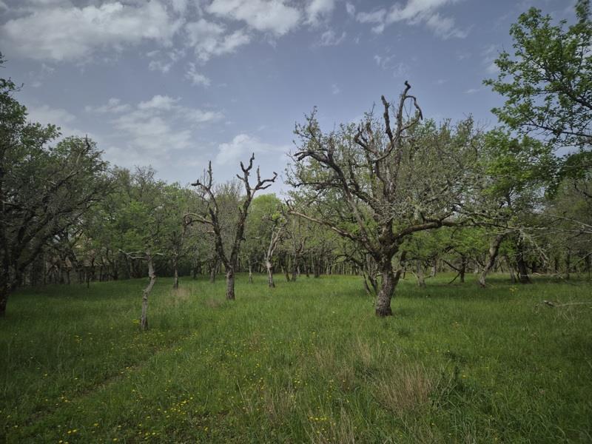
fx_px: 393
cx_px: 296
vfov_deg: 58.9
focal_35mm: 23
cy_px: 222
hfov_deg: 73.9
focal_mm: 5.4
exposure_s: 1/1520
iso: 25
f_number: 1.8
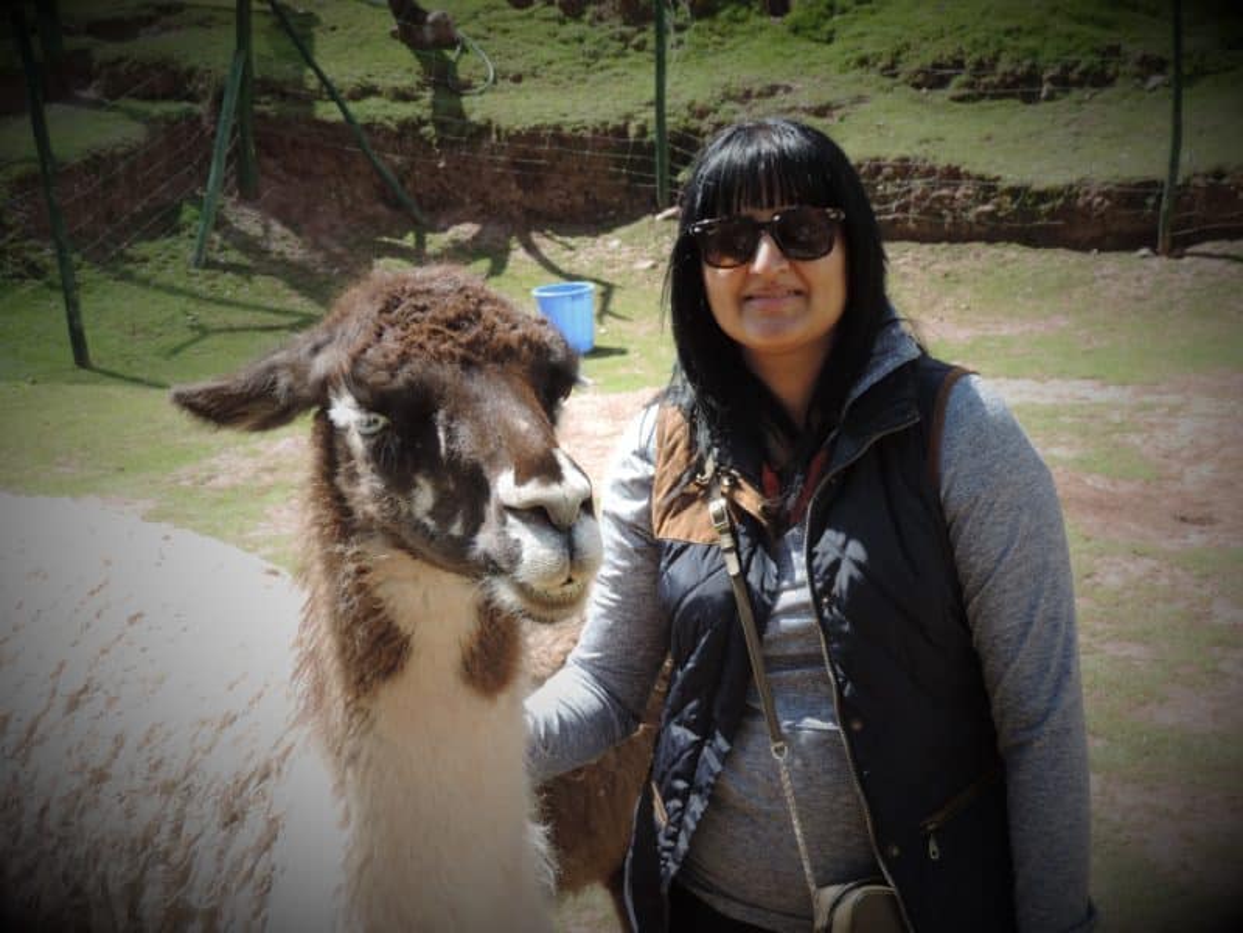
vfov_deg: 33.6
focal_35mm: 43
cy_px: 466
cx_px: 622
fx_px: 1544
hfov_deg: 43.9
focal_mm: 7.6
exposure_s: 1/250
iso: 80
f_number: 3.4
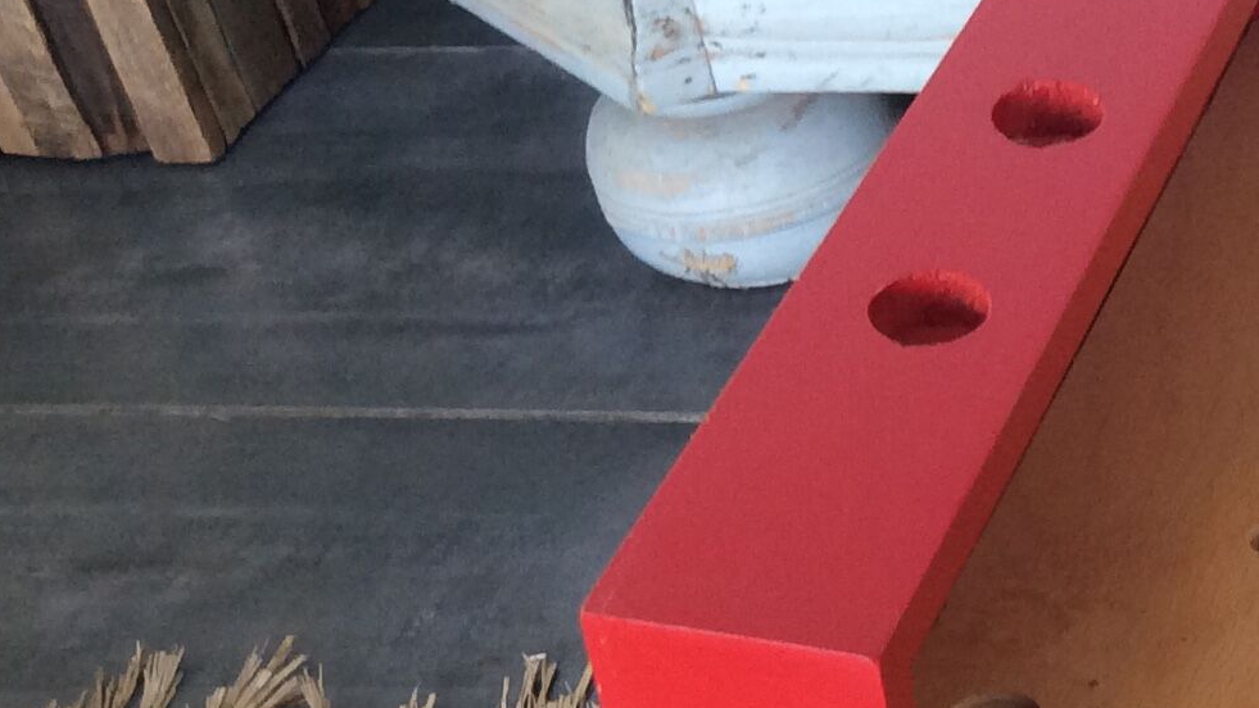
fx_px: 3072
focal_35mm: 92
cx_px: 1567
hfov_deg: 21.3
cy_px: 813
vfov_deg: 12.9
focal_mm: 3.3
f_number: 2.4
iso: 64
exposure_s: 1/25
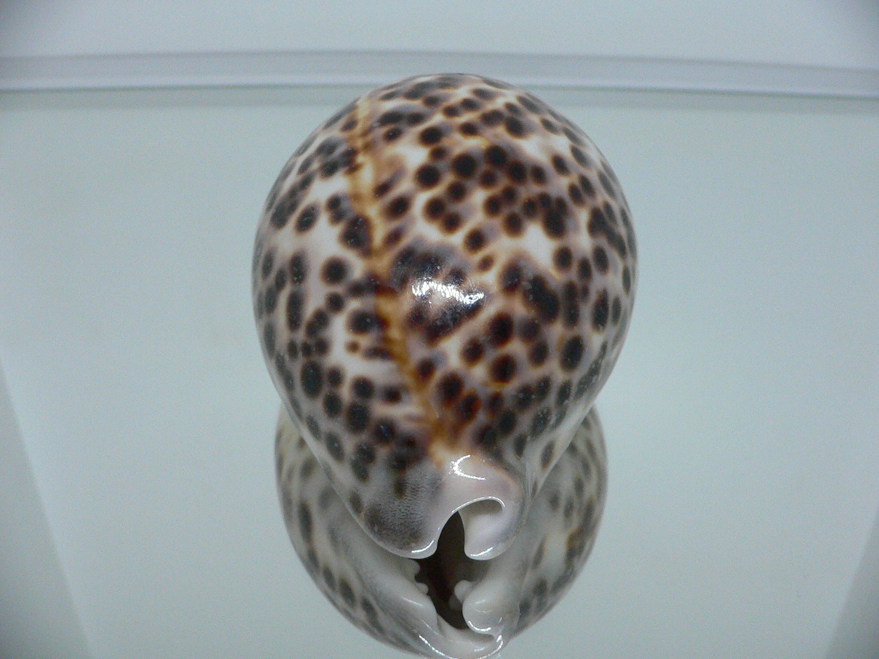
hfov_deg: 52.6
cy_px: 330
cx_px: 440
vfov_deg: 40.7
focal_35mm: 35
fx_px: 889
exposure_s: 1/50
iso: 200
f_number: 2.8
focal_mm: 4.6
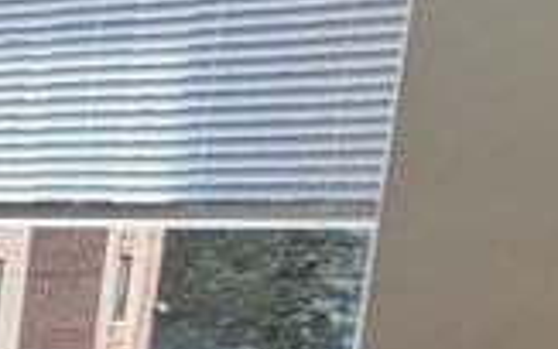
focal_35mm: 93
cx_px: -1044
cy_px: 404
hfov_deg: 12.1
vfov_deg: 13.7
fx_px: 1415
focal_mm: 2.22
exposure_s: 1/121
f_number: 2.2
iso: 50
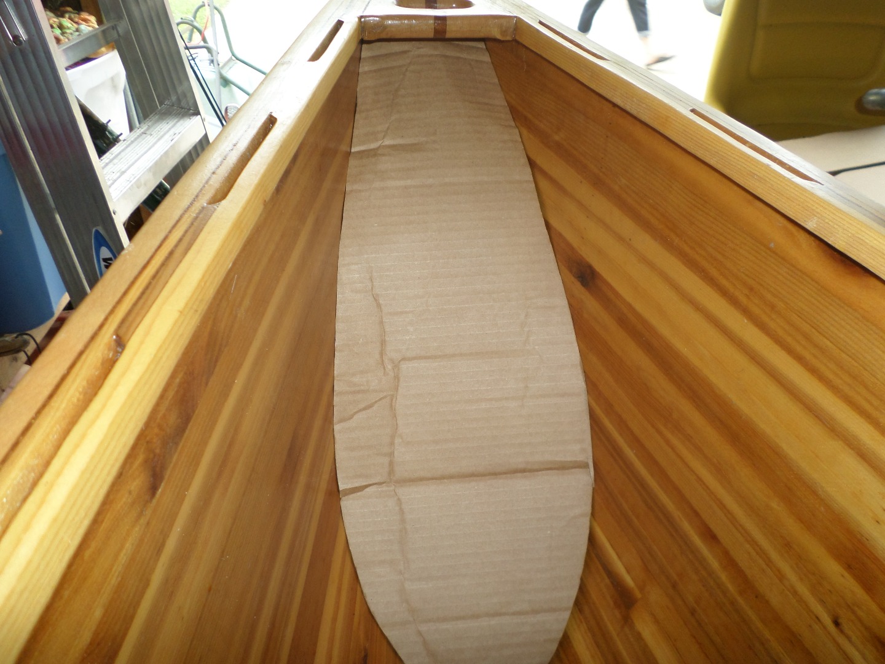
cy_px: 332
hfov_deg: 69.4
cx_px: 442
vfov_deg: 54.9
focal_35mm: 25
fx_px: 639
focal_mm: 4.5
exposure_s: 1/30
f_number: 2.5
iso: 100
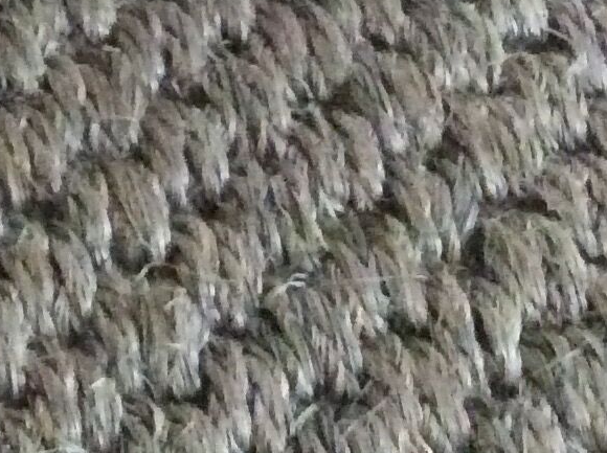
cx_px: -345
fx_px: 2503
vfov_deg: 9.4
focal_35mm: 143
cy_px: -551
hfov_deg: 13.0
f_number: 2.4
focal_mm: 3.3
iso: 500
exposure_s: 1/17
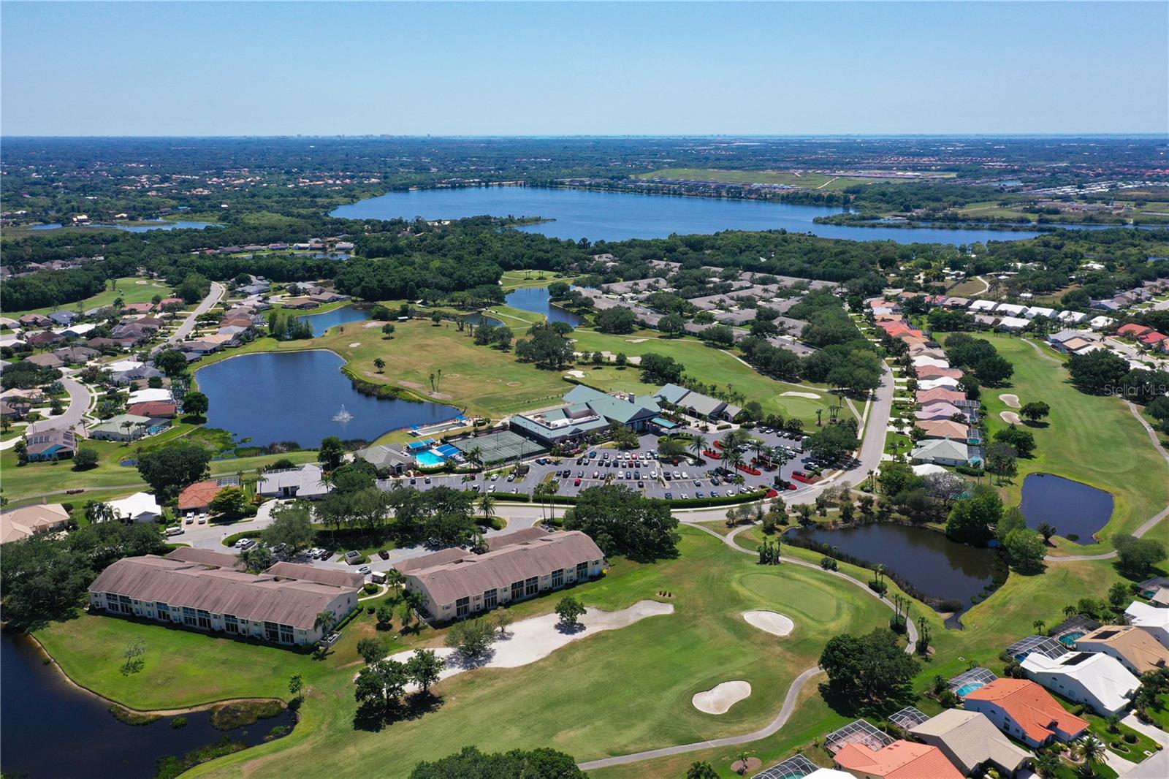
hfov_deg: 65.5
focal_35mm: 28
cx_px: 584
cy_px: 390
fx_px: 909
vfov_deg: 46.4
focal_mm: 10.26
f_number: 6.3
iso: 100
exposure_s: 1/500
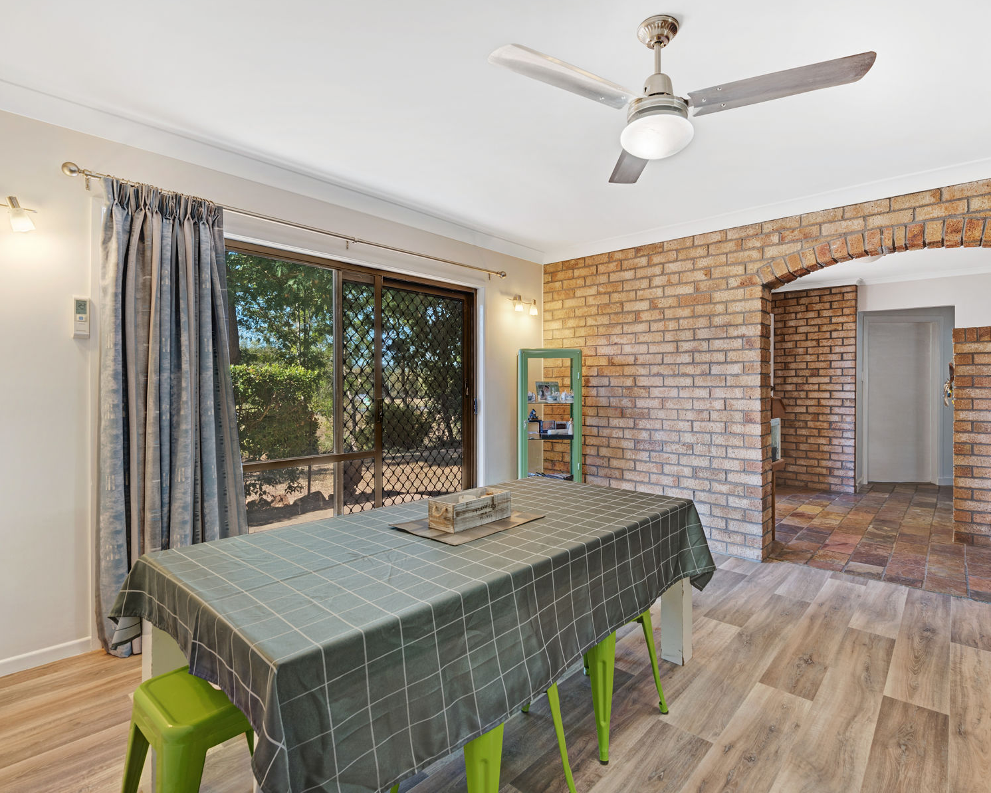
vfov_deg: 77.0
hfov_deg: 89.5
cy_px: 395
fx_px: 499
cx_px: 523
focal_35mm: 17
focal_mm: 15
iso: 200
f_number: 11
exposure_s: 1/10
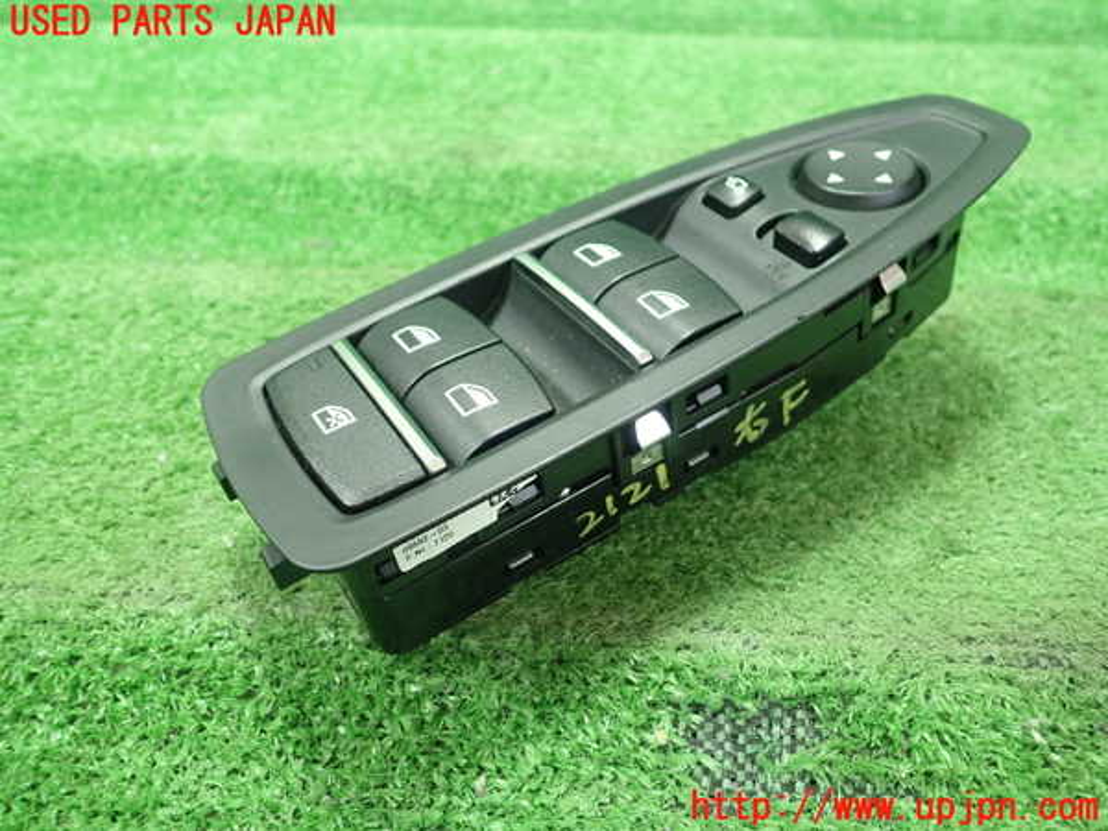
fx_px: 960
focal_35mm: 30
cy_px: 416
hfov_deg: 60.0
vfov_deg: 46.8
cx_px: 554
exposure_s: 1/125
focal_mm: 5.5
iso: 640
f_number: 2.3
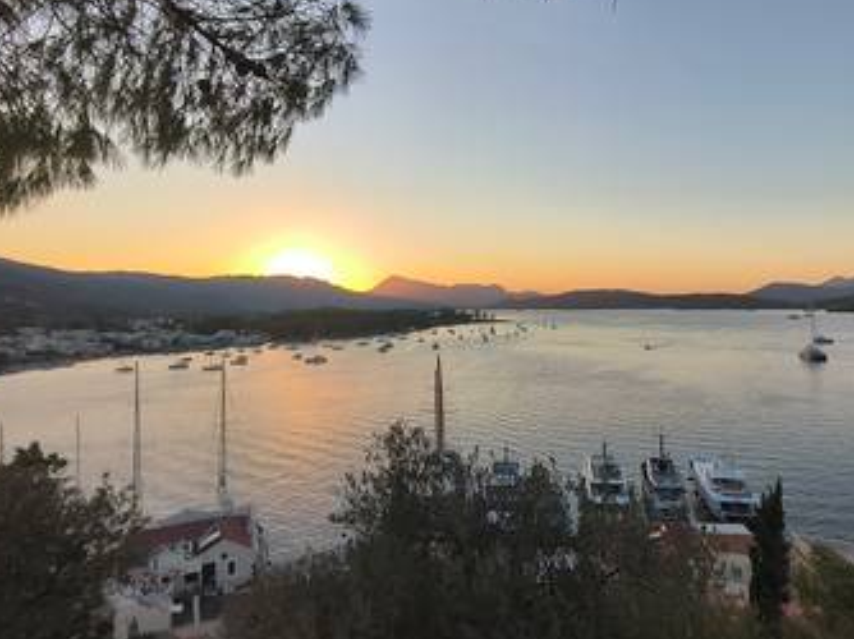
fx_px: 567
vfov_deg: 58.8
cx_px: 496
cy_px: 299
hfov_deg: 73.4
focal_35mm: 23
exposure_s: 1/484
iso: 50
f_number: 2.2
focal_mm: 1.68
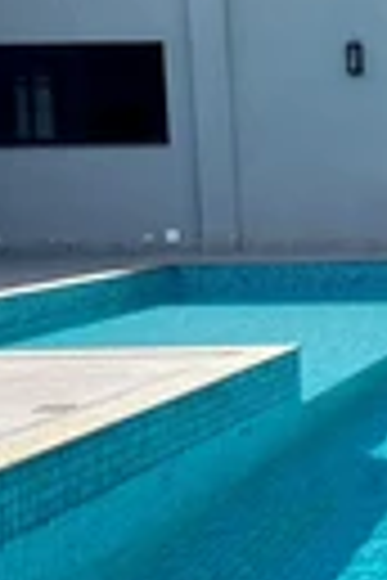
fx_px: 1306
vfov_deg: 25.1
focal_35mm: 81
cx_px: 774
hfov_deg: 14.1
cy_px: 277
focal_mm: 5.1
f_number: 1.6
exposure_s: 1/3215
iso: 50
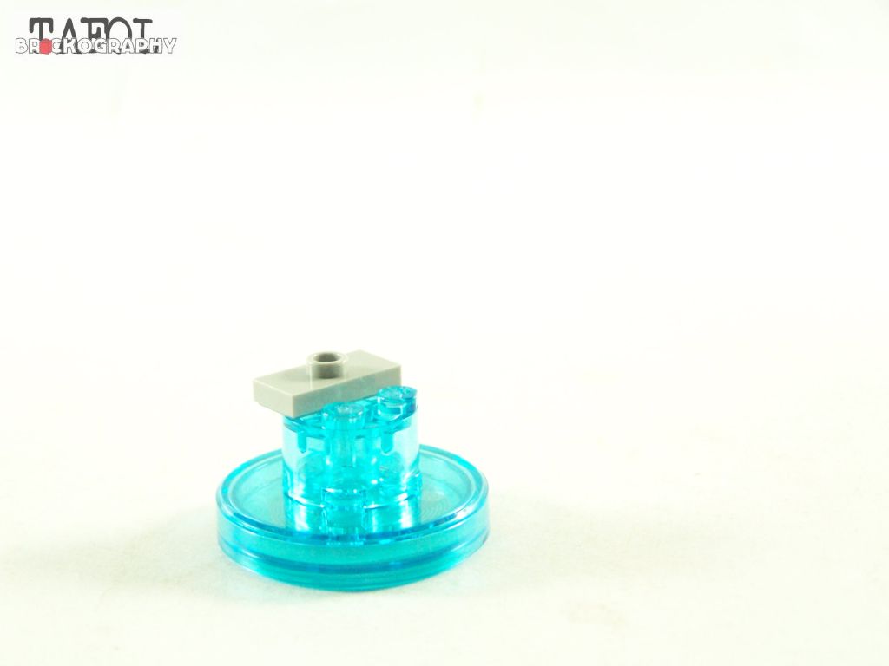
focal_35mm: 82
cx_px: 444
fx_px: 2106
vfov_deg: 18.0
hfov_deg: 23.8
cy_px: 333
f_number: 3.2
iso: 400
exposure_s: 1/60
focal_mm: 13.7
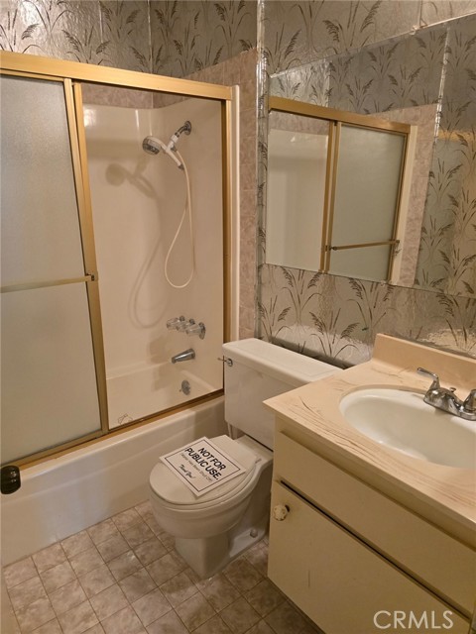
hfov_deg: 58.9
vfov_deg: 73.9
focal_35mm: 23
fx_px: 422
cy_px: 317
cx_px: 238
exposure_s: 1/120
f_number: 1.7
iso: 800
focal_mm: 6.3
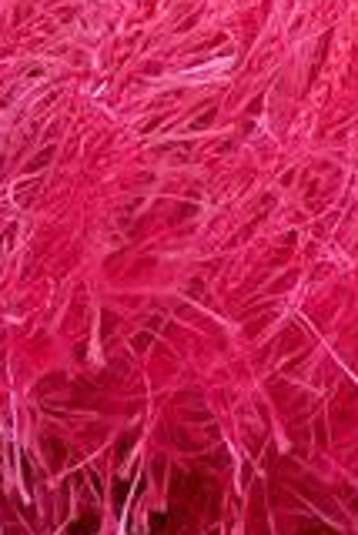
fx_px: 3840
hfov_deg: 5.3
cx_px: 204
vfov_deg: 8.0
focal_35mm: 258
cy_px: 89
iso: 200
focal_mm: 20.29
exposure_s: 1/19.3
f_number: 2.9
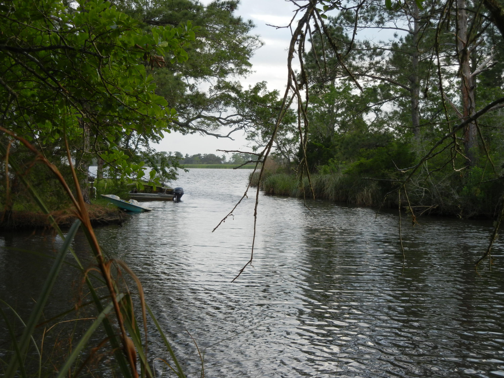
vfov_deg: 21.6
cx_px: 252
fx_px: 990
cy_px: 189
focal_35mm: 68
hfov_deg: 28.6
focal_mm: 12.2
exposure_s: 1/177
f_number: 4.1
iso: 200
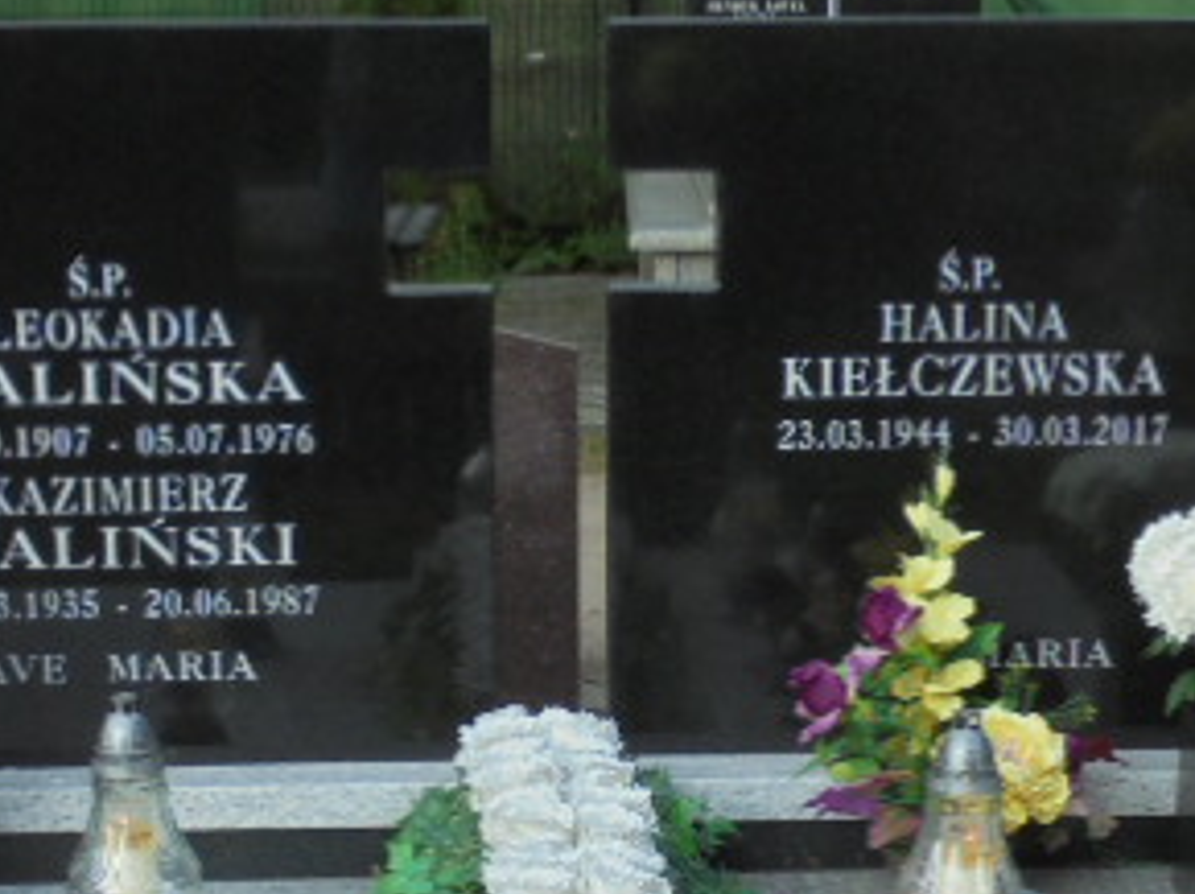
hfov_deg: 20.7
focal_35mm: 95
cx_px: 610
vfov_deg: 15.3
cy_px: 857
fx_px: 3277
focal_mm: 7.8
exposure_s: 1/50
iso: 100
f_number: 4.5
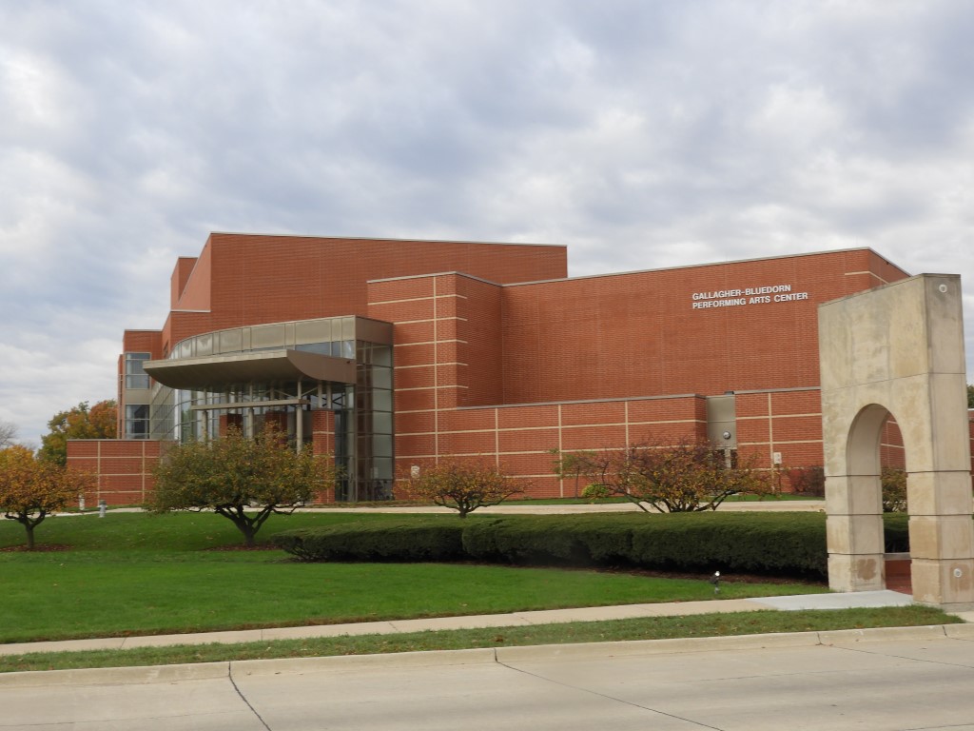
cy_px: 366
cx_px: 487
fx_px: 1407
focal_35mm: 50
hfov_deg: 38.2
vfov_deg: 29.1
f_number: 4
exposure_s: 1/200
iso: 100
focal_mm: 9
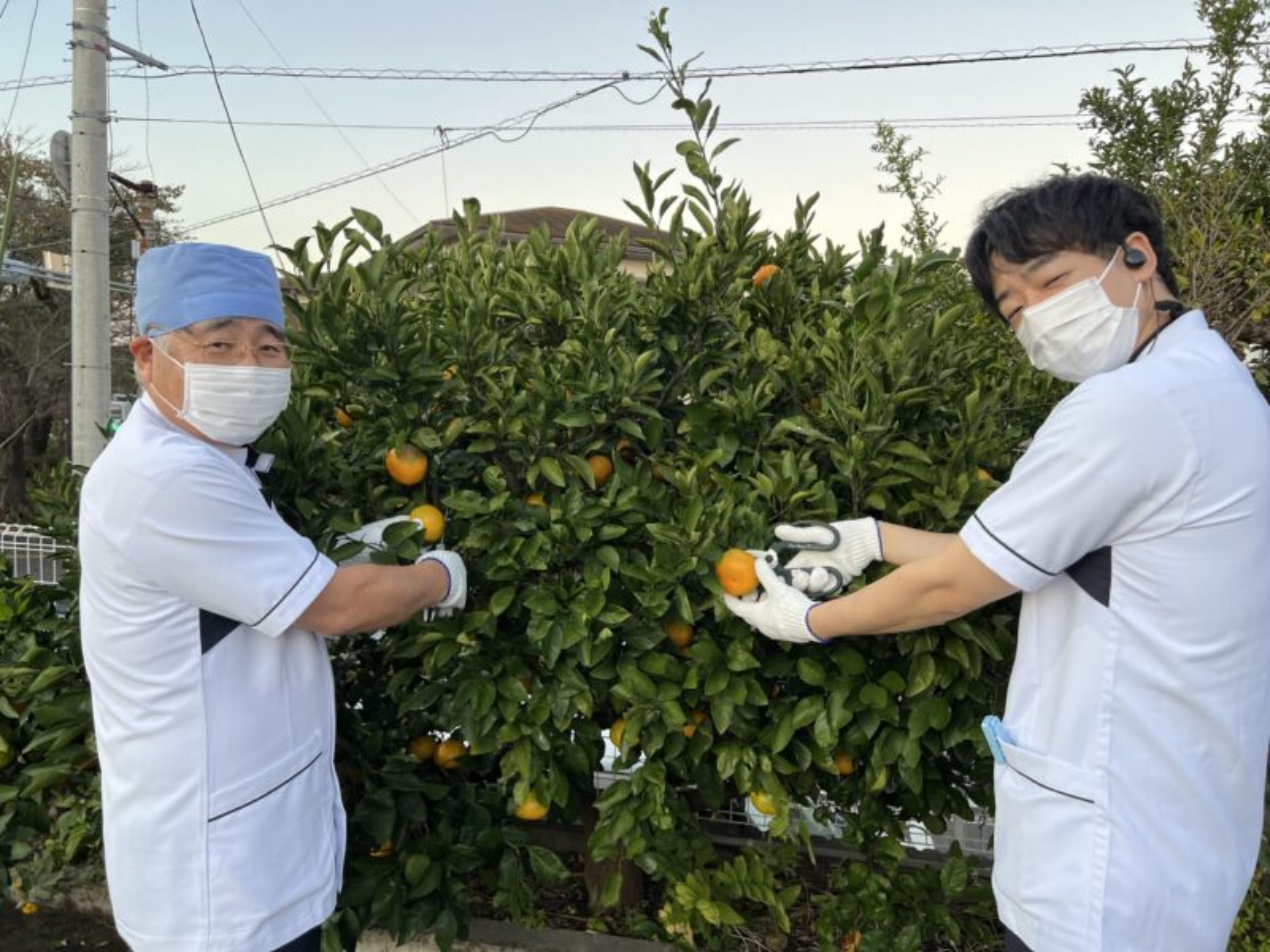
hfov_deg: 67.3
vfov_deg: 53.1
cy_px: 476
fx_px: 954
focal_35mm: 26
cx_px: 635
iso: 80
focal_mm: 5.7
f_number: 1.5
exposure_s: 1/121
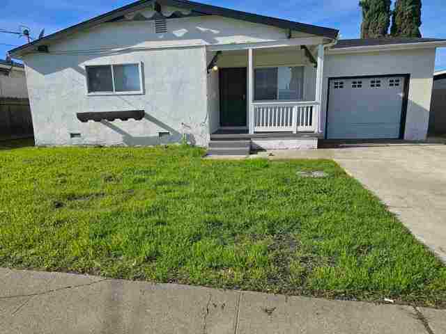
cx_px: 223
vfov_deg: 58.9
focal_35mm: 23
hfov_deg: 73.9
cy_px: 167
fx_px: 296
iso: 12
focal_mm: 6.3
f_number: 1.7
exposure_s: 1/880
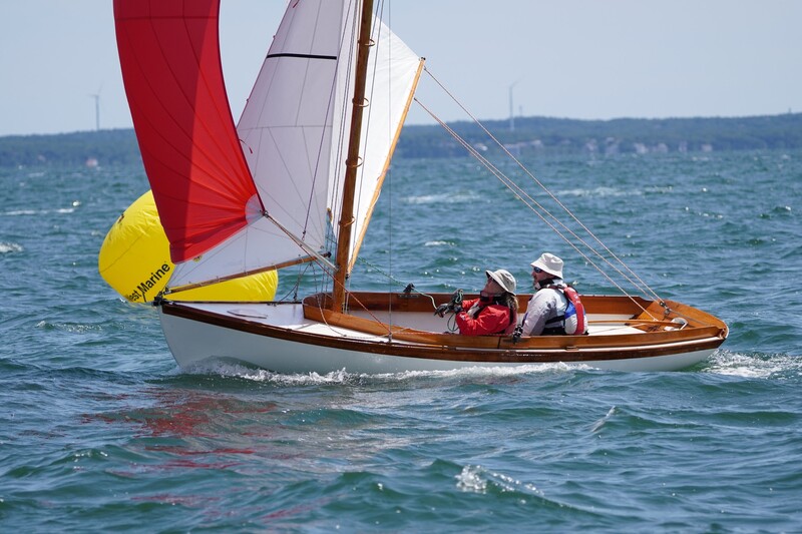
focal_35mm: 244
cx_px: 401
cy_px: 267
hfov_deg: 8.4
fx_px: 5445
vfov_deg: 5.6
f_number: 5
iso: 250
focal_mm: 163
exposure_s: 1/1600
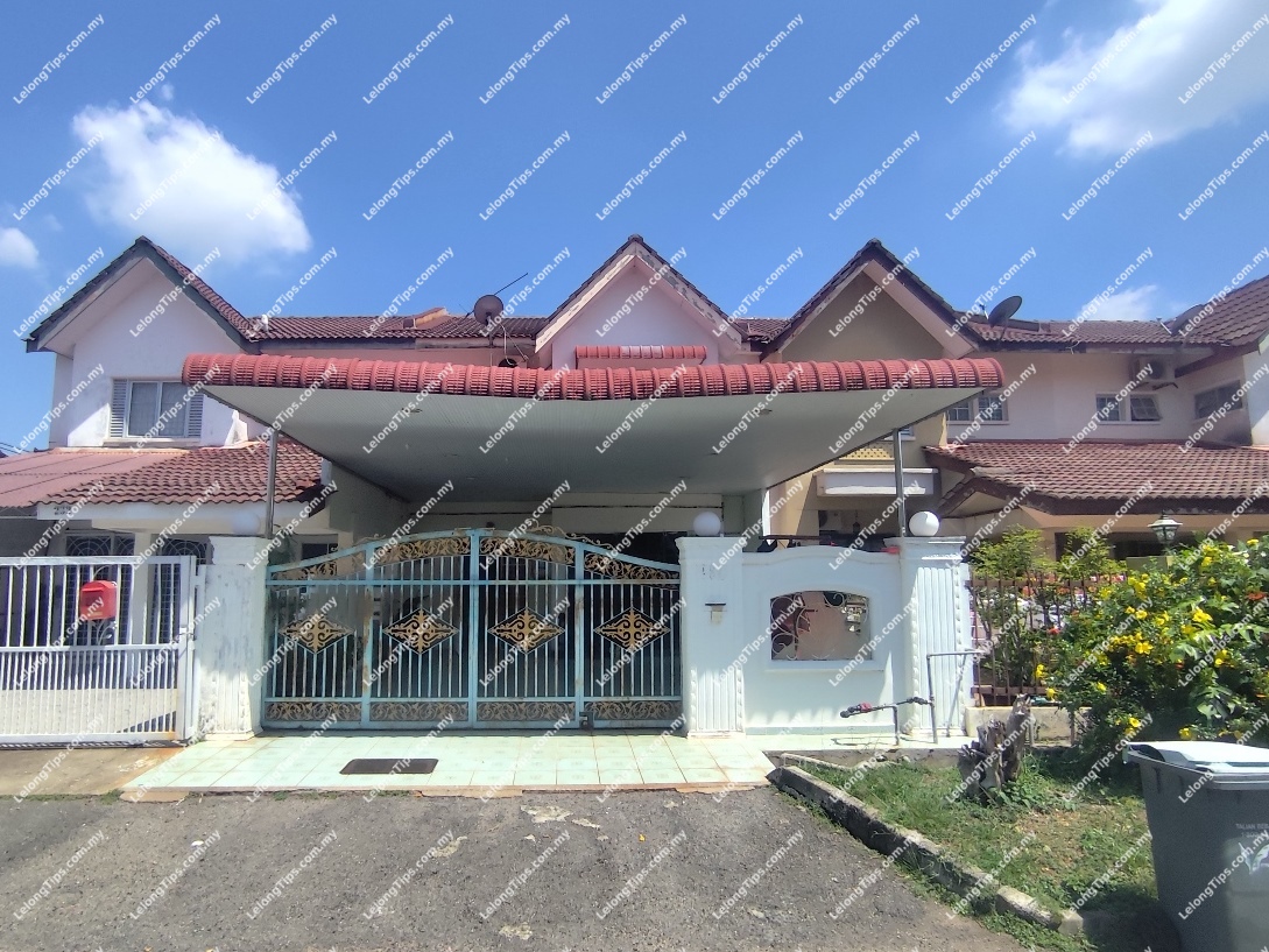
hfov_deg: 94.5
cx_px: 634
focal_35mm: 16
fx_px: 587
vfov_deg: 78.1
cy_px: 476
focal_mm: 1.65
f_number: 2.2
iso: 50
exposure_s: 1/1464
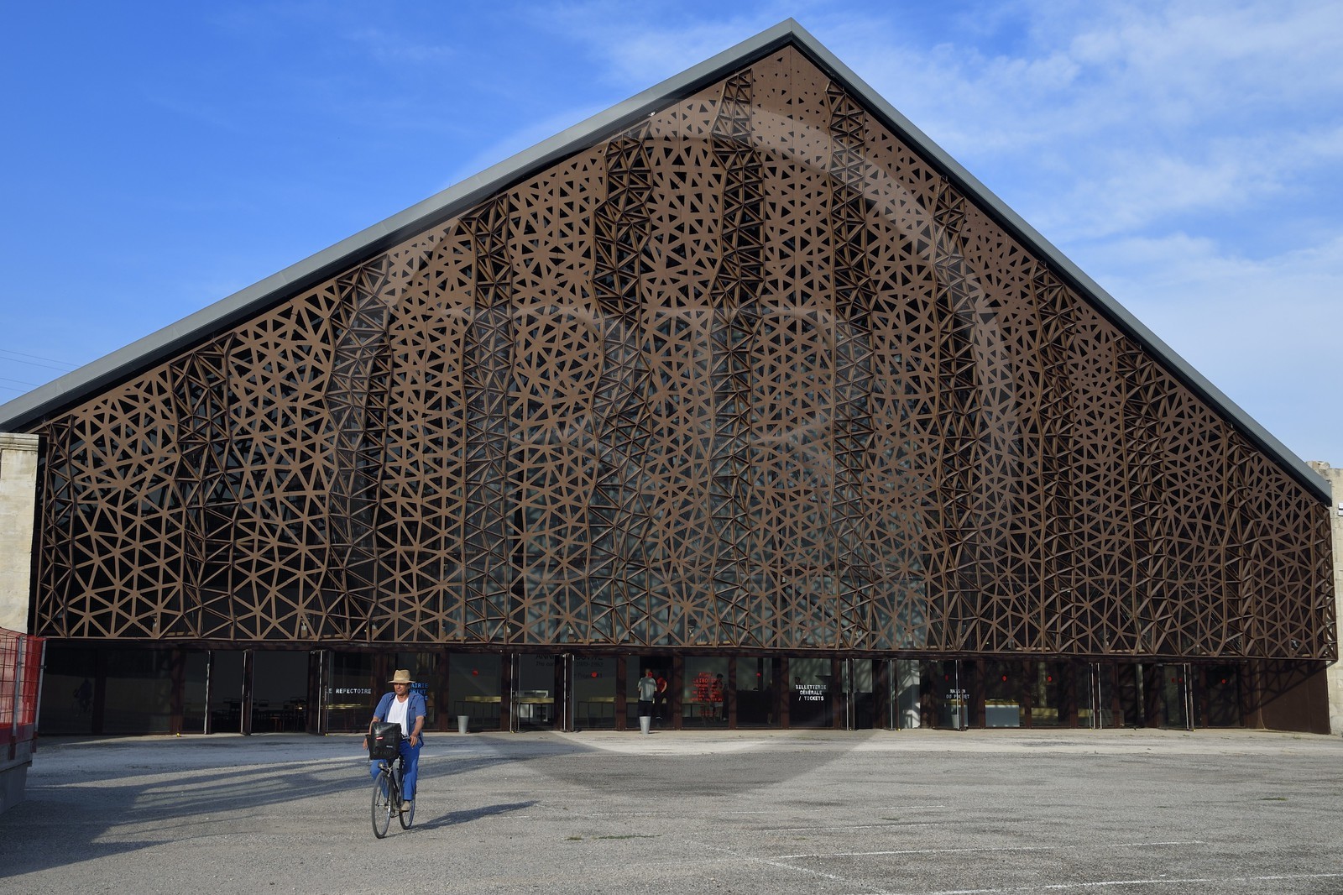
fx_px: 1417
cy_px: 448
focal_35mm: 38
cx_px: 672
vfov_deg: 35.0
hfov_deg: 50.7
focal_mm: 38
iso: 200
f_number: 11
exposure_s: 1/250
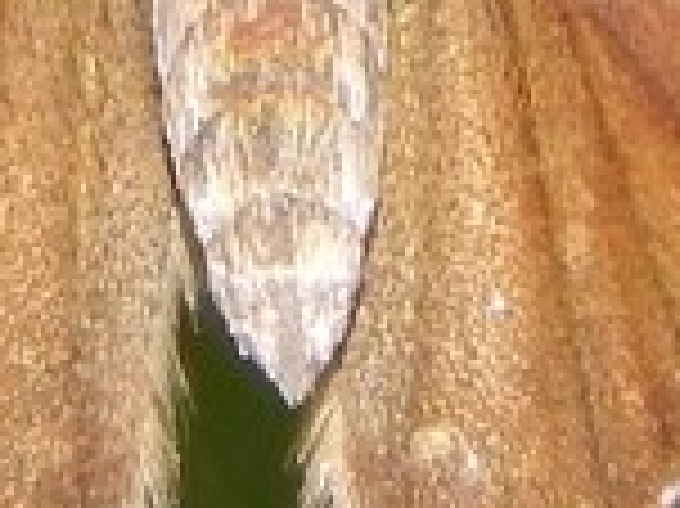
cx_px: 252
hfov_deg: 2.0
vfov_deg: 1.5
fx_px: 19177
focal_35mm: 977
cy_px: -274
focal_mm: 32.8
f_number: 10.5
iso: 125
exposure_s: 1/40
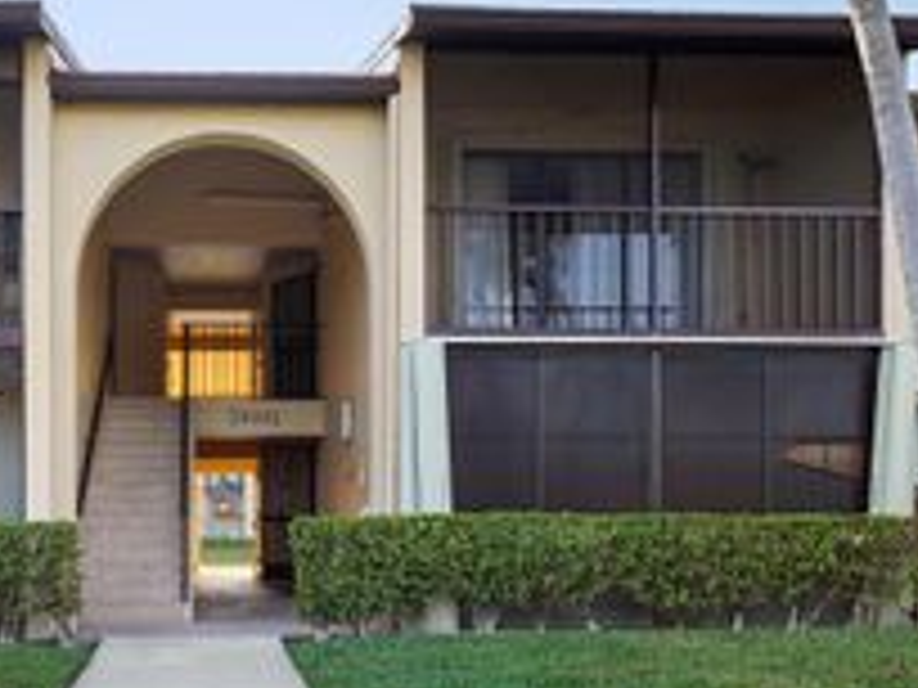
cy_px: 205
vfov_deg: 42.1
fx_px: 875
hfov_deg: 52.9
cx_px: 230
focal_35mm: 33
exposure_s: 1/250
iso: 250
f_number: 4.5
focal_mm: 14
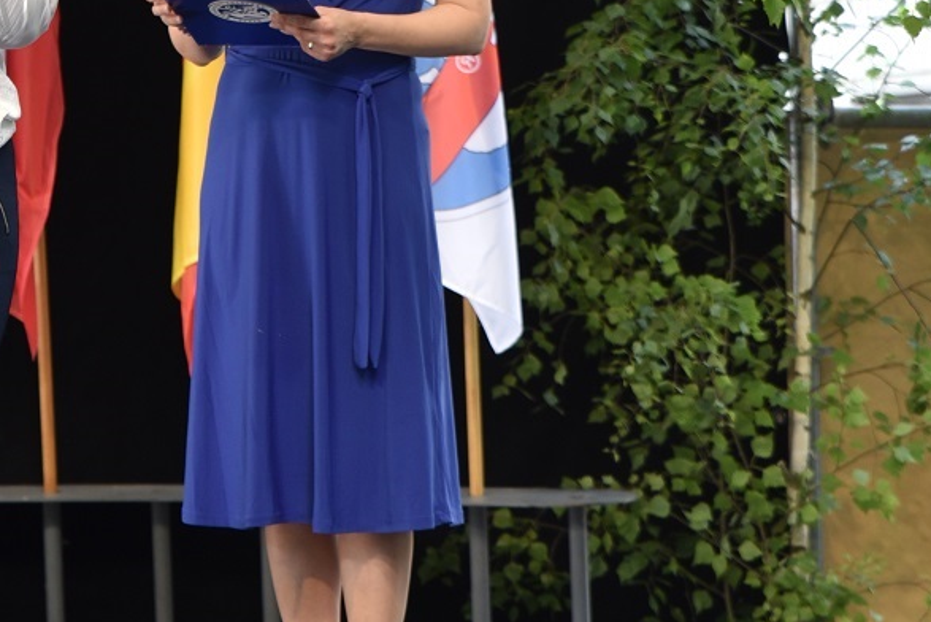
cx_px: 89
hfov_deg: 14.2
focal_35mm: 143
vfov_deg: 9.6
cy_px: 219
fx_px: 3700
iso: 400
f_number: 4
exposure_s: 1/200
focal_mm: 70
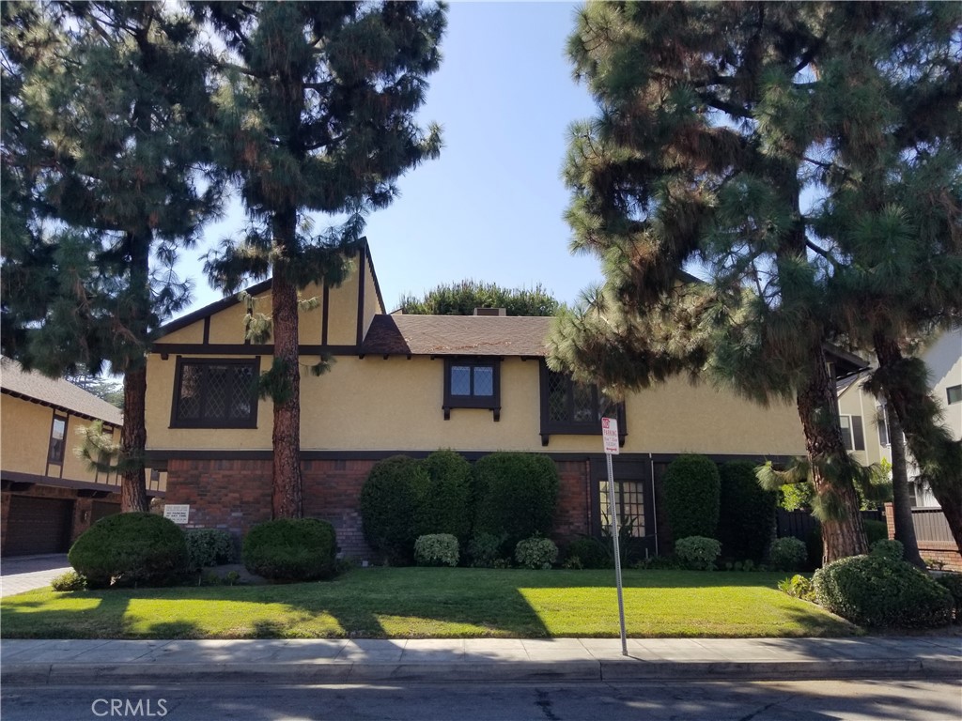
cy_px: 360
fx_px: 723
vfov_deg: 53.1
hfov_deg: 67.3
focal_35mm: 26
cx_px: 481
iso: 50
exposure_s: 1/1736
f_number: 1.7
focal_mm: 4.25
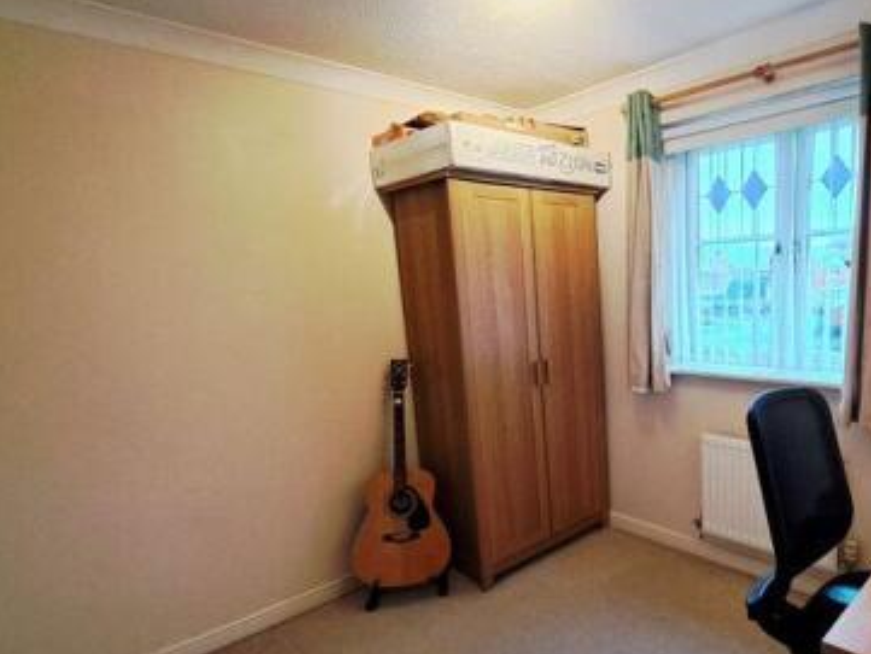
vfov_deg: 63.0
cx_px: 621
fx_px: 529
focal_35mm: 21
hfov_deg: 74.9
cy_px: 390
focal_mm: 1.74
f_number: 2.2
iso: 125
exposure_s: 1/50
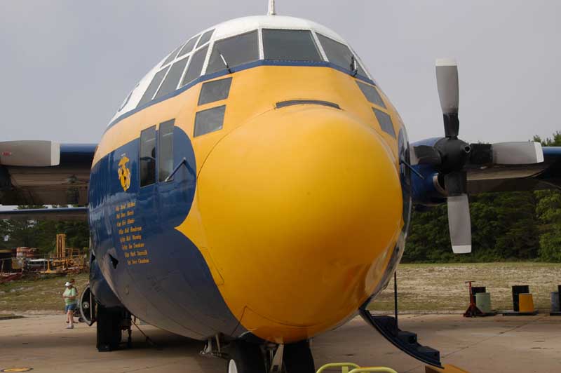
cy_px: 186
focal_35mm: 45
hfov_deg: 43.6
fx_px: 701
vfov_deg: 29.8
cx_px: 280
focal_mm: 30
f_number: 10
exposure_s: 1/350
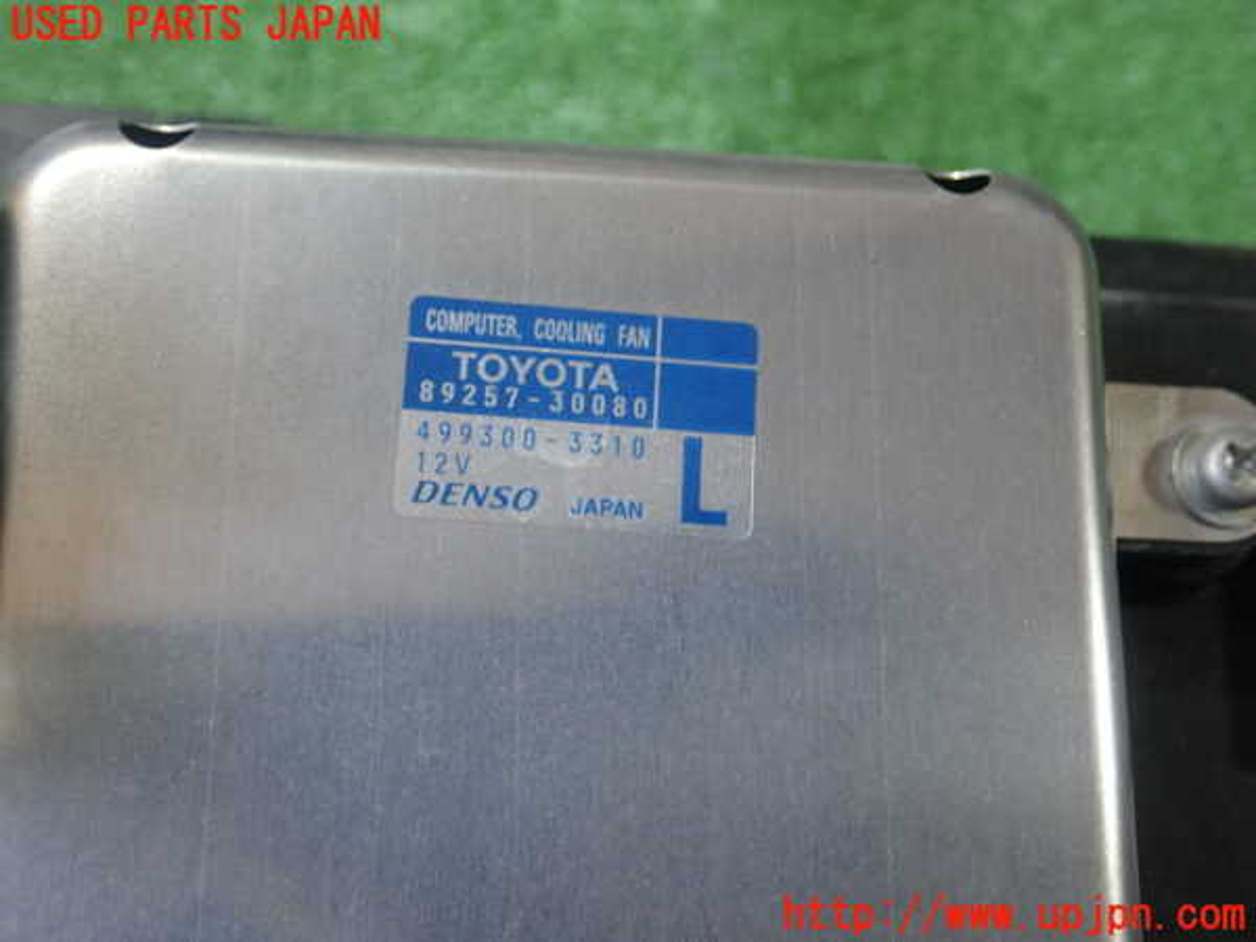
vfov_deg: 33.6
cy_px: 471
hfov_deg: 43.9
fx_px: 1560
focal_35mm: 43
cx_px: 628
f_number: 2.9
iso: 200
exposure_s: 1/80
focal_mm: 7.86
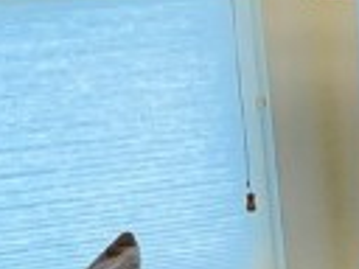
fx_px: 2157
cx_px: 746
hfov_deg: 8.9
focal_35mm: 208
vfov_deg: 7.1
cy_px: 106
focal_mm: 5.7
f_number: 1.5
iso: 125
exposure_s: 1/120
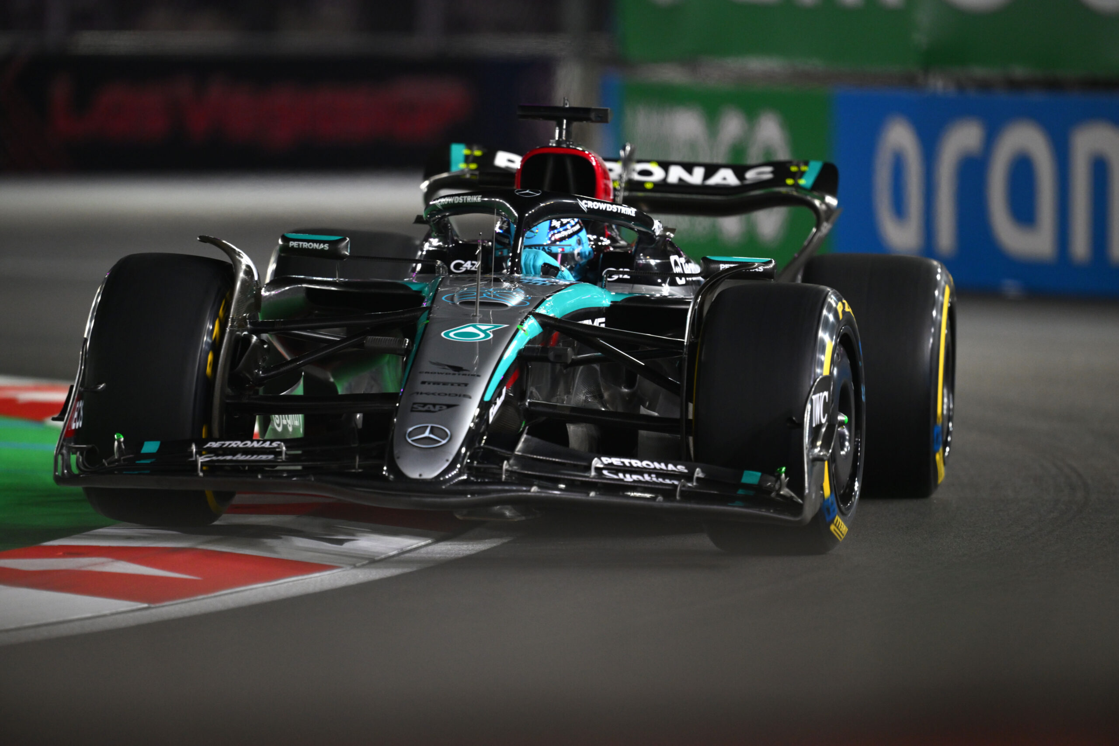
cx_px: 560
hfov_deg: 5.2
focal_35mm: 400
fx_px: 12433
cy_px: 373
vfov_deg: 3.4
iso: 2000
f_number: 2.8
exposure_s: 1/1250
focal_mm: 400
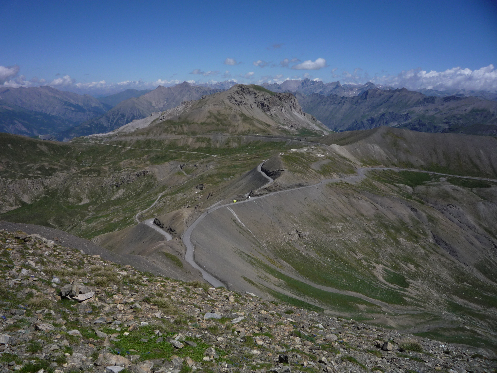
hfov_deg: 60.0
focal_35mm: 30
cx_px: 248
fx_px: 431
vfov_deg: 46.8
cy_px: 186
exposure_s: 1/800
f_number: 5.6
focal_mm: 5.2
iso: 100
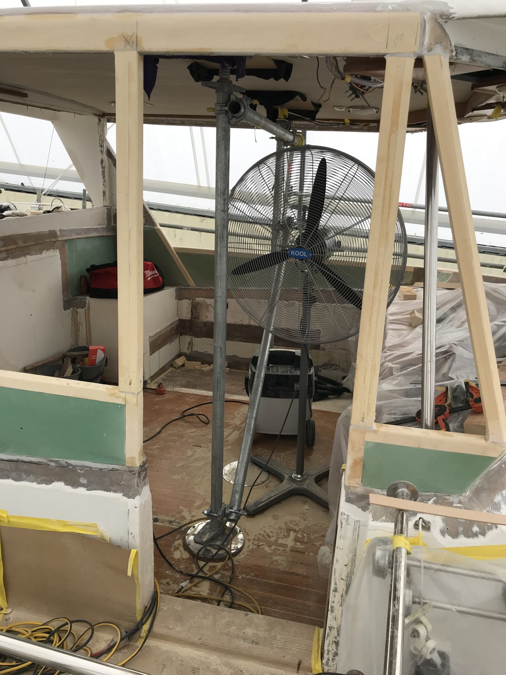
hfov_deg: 49.7
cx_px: 253
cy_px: 338
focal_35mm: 28
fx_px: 546
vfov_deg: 63.4
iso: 20
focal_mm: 4
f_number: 1.8
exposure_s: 1/184
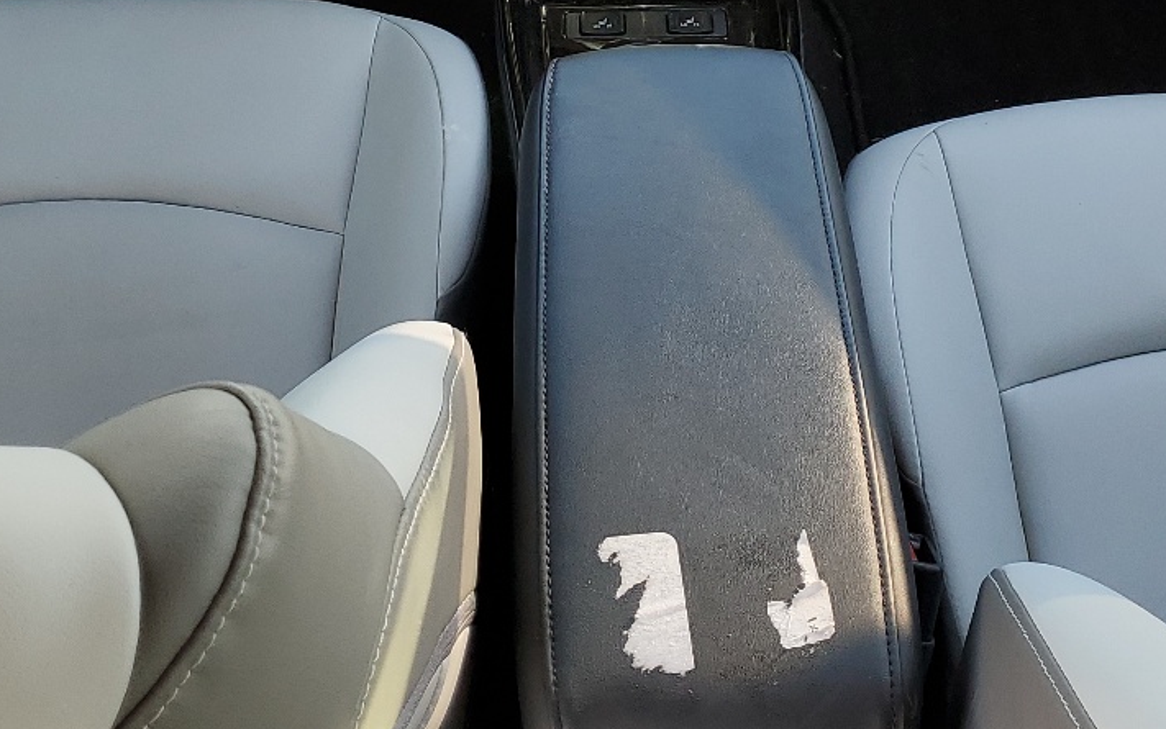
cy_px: -84
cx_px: 581
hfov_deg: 33.0
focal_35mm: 62
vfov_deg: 20.0
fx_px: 1971
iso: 50
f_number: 1.5
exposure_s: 1/143
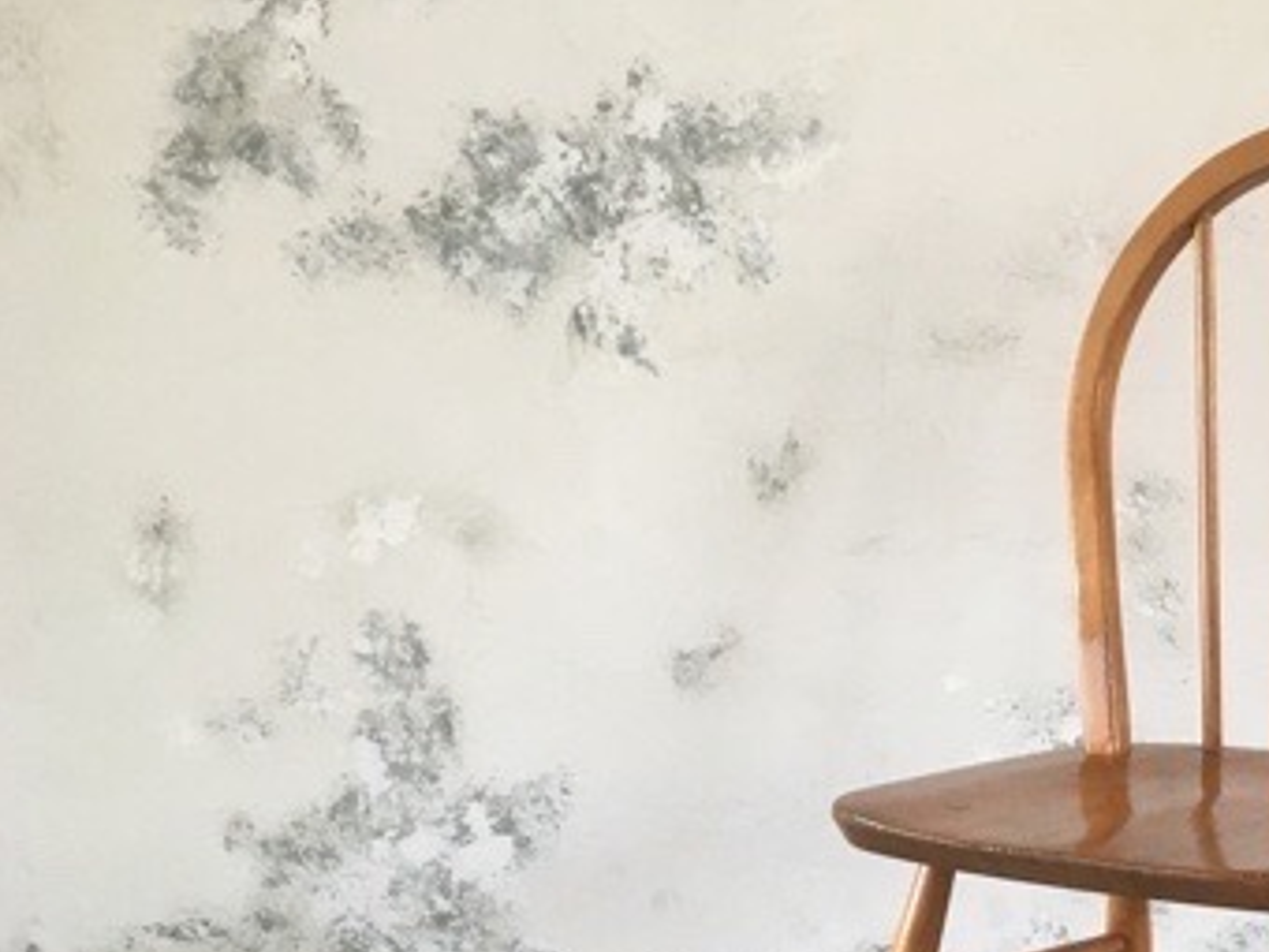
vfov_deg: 24.5
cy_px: 855
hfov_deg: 31.3
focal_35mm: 58
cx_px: 1194
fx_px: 2126
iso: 40
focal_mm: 4.15
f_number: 2.2
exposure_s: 1/30
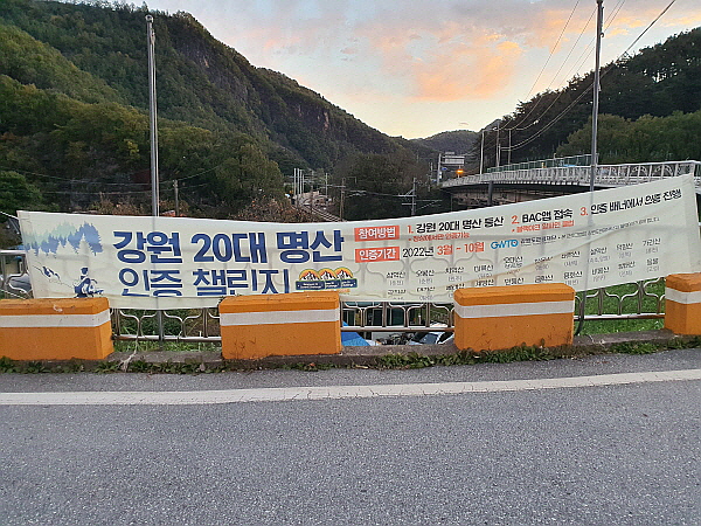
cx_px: 350
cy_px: 263
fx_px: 527
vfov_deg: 53.1
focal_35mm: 26
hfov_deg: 67.3
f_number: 2.4
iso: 250
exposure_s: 1/120
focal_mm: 4.3
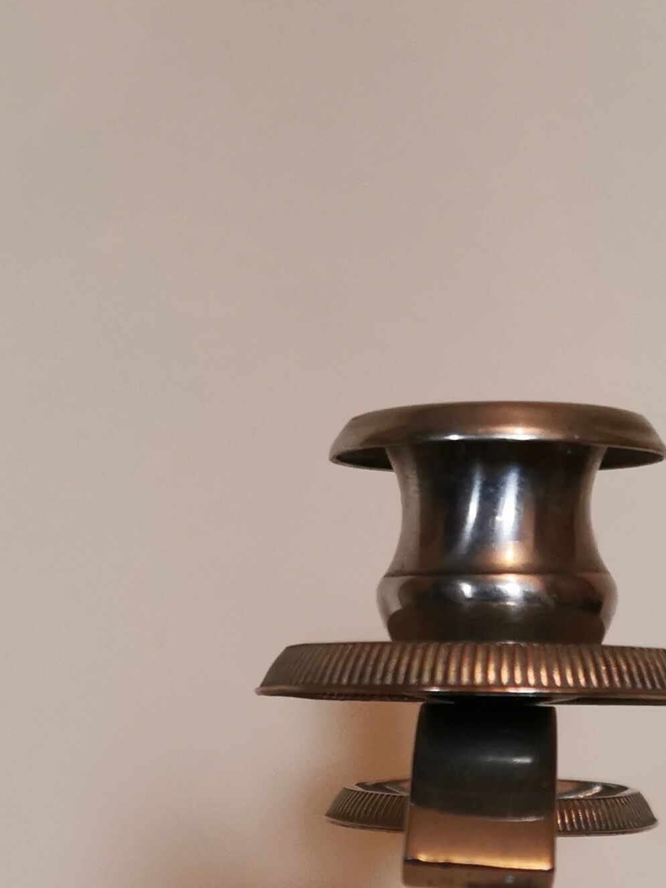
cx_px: 486
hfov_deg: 19.8
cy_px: 1059
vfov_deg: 24.0
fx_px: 1899
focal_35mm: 74
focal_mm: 5.56
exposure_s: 1/50
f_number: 1.6
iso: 250
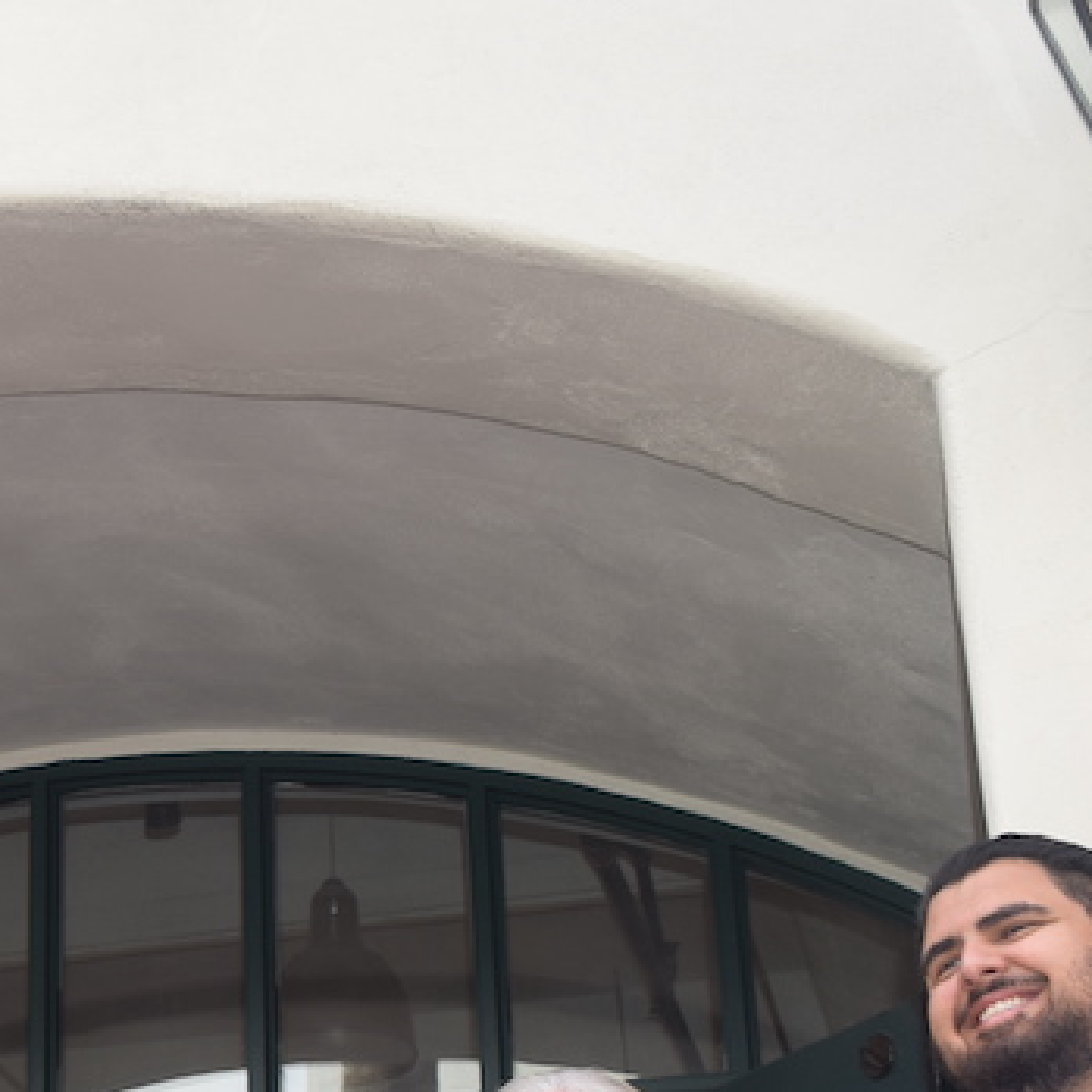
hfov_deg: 20.2
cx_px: -313
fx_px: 2820
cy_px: 970
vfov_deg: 21.5
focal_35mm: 79
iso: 110
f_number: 5.6
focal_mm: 18
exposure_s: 1/125
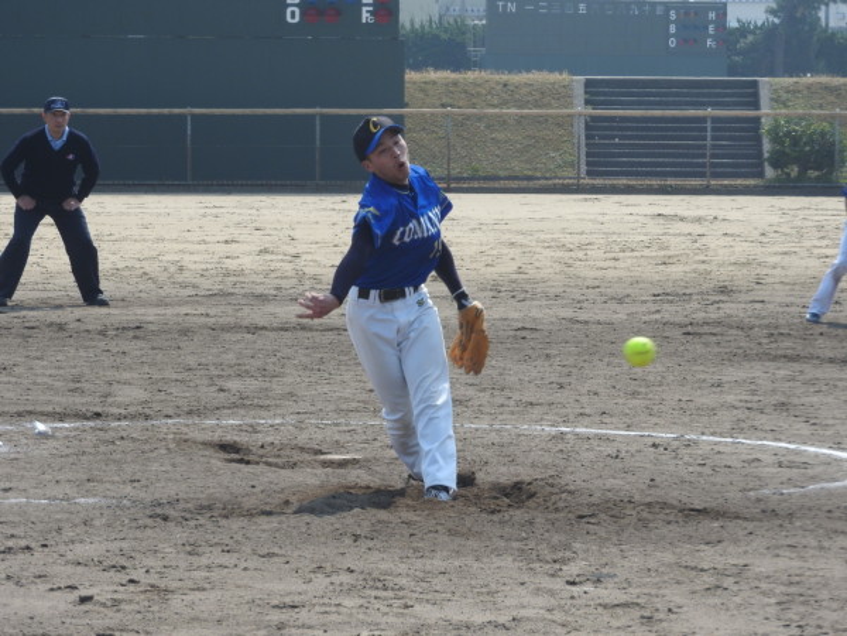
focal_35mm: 200
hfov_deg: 9.9
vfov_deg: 7.4
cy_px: 318
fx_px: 4894
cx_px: 424
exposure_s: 1/400
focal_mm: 35.8
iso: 100
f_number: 5.3
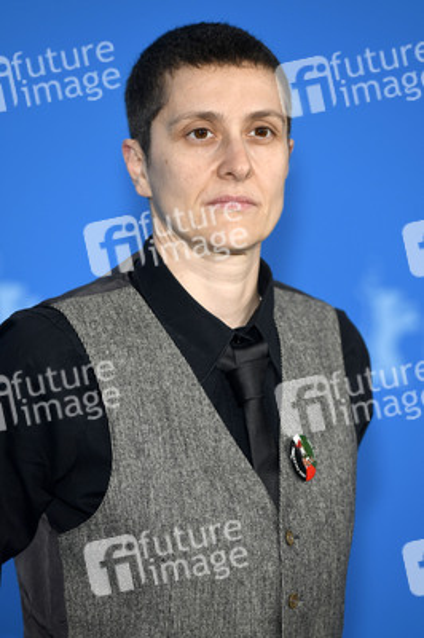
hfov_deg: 7.0
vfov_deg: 10.6
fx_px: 3451
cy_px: 319
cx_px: 212
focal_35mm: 195
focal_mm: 195
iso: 640
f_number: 4
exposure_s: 1/400
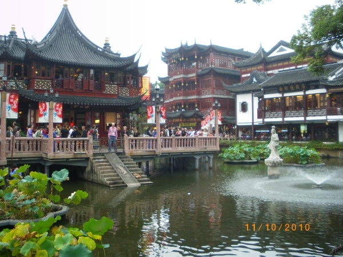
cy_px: 128
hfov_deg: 51.4
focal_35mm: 36
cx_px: 172
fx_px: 357
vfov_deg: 39.7
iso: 160
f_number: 3.5
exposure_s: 1/50
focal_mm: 6.3
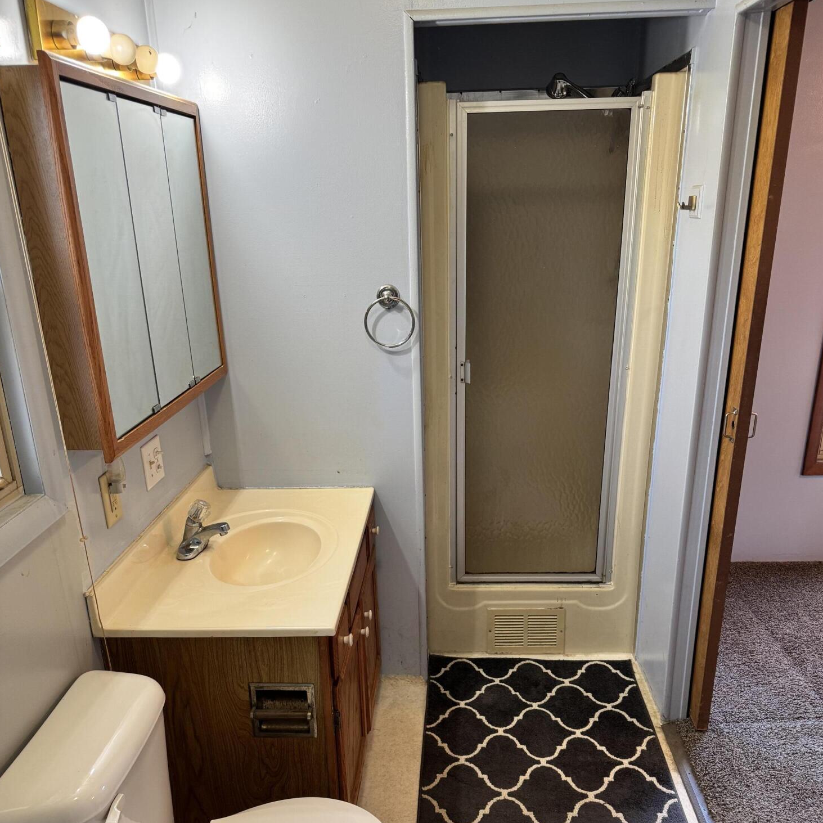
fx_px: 780
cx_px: 418
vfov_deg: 55.0
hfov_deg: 55.6
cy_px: 515
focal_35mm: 29
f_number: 1.78
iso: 160
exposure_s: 1/60
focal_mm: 6.76
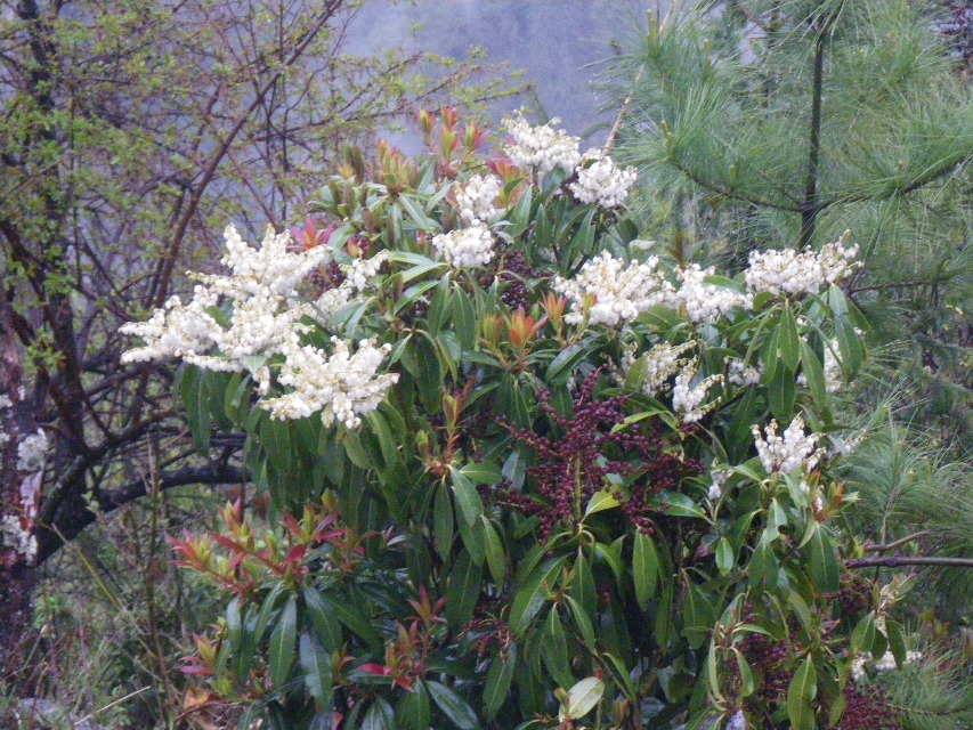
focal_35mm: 77
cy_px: 365
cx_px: 486
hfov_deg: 25.3
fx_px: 2165
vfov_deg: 19.1
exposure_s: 1/60
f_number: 4.8
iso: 800
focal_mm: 13.7
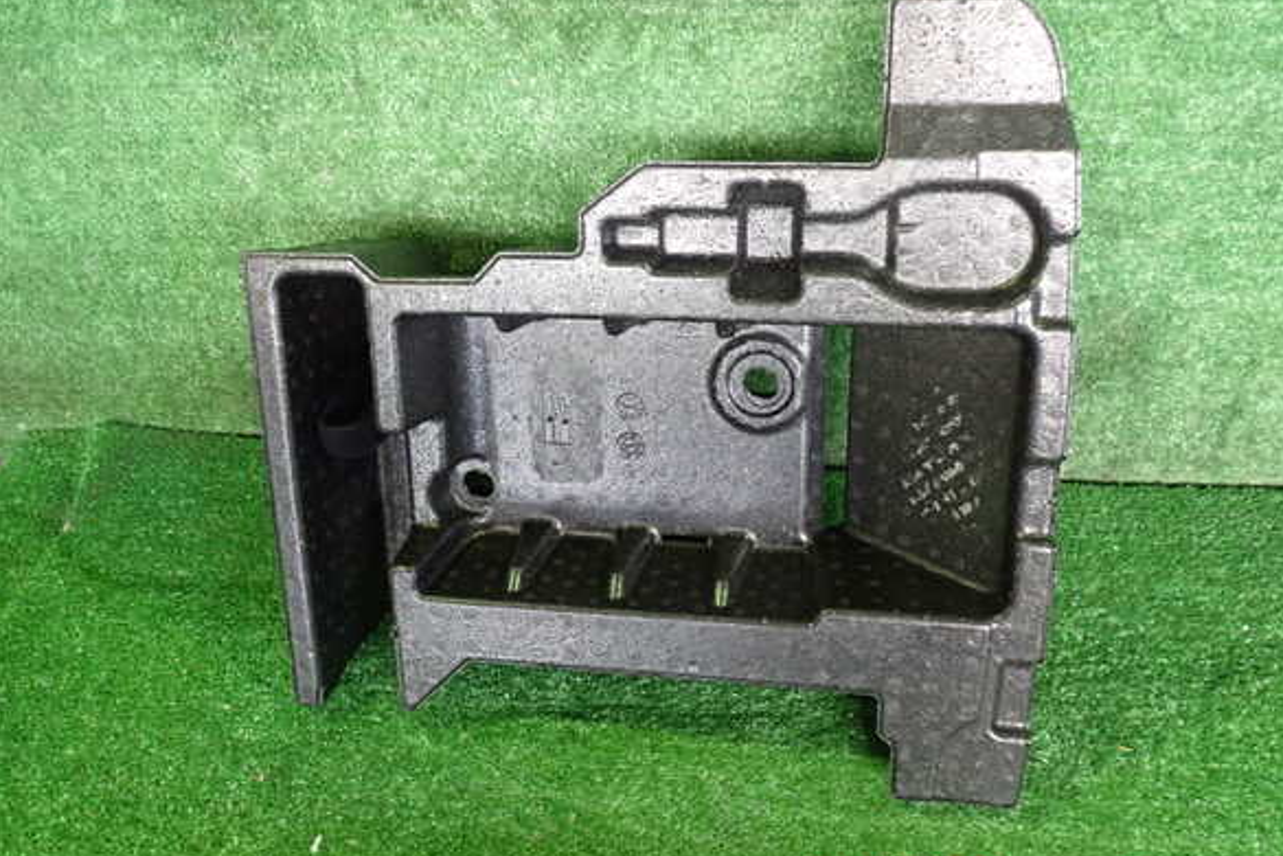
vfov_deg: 41.1
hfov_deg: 58.7
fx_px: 1140
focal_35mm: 32
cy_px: 415
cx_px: 651
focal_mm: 5.4
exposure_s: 1/30
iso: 640
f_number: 2.3
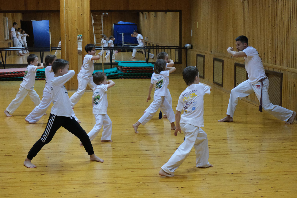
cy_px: 99
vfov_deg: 20.3
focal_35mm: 67
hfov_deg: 30.1
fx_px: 553
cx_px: 148
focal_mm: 44.5
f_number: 5.6
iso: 6400
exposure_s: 1/125
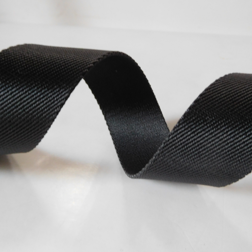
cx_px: 163
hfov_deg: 53.2
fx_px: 247
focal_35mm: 30
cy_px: 127
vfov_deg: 54.0
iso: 400
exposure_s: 1/10
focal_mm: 4.5
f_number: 3.4
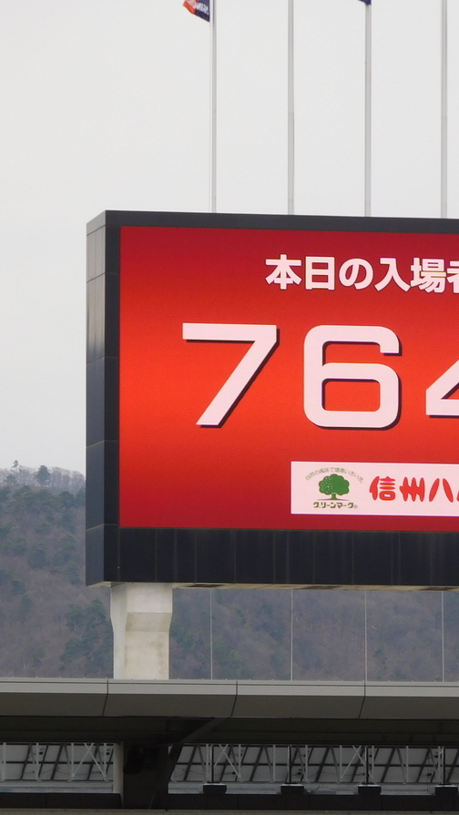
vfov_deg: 7.4
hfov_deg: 4.2
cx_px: 404
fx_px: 6313
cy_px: 408
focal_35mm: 292
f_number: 5.4
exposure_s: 1/200
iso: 125
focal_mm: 35.7
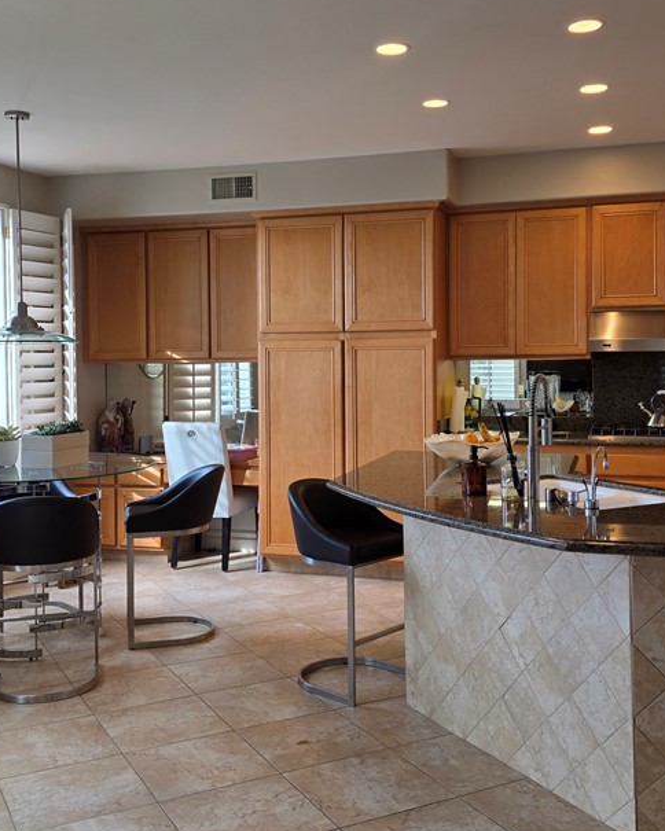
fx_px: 935
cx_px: 332
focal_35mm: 38
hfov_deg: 39.2
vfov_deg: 47.8
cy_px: 353
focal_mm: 6.3
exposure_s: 1/120
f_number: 1.7
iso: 50
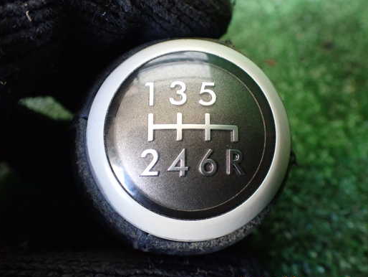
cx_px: 187
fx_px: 372
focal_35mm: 35
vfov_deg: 40.7
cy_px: 132
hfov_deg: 52.6
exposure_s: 1/80
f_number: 2.3
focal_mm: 5.4
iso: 800
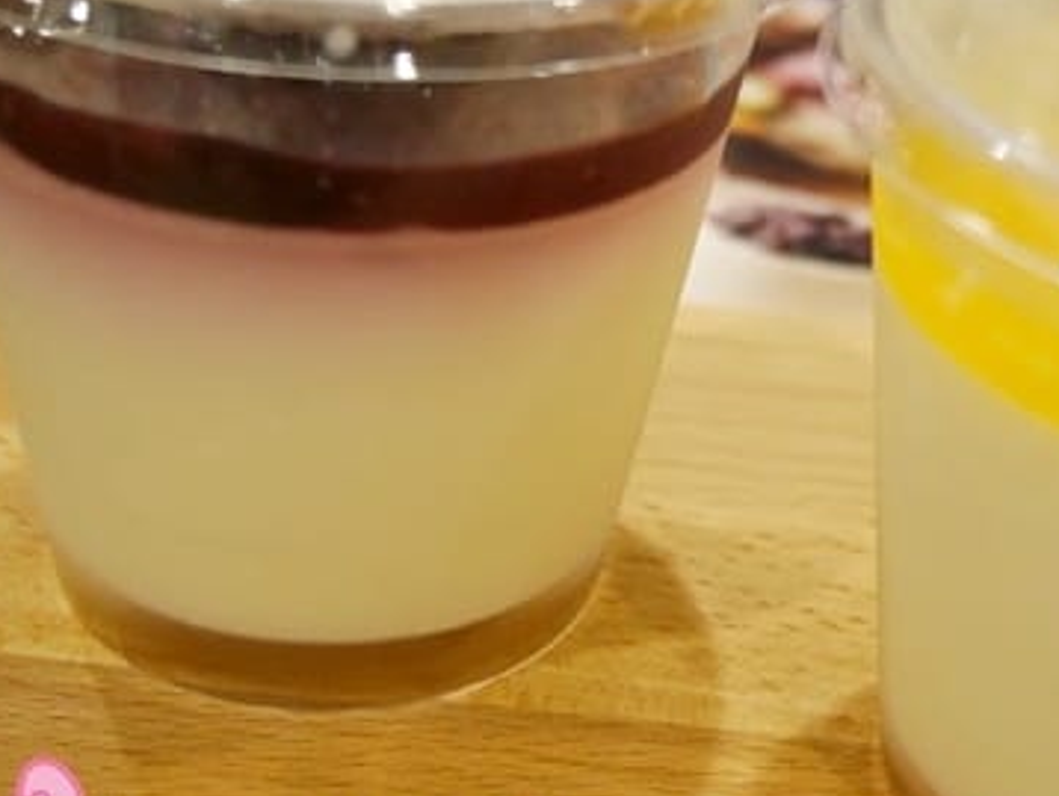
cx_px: 805
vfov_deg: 21.9
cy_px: 299
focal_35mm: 67
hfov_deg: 28.5
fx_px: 2051
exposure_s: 1/60
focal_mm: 18
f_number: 4.2
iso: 2500
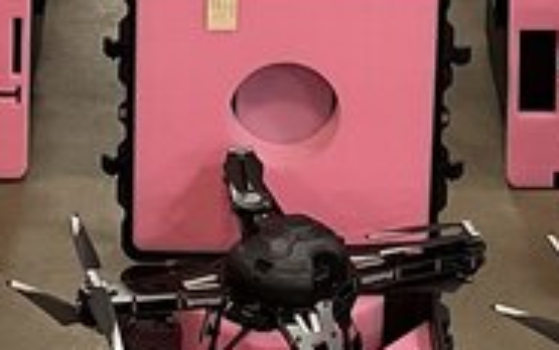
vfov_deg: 8.9
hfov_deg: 14.6
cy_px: -247
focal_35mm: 143
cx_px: 335
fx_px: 2181
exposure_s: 1/60
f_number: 1.6
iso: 200
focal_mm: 4.2
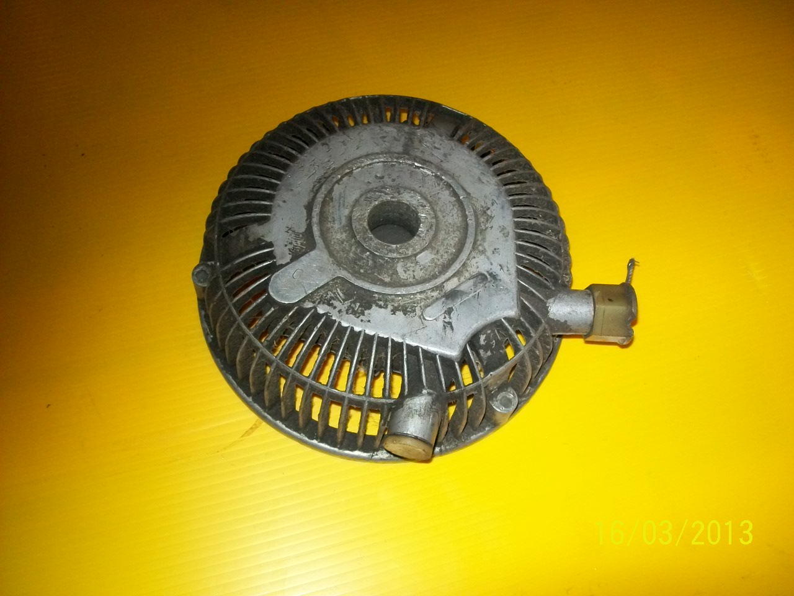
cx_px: 397
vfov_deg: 39.7
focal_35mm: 36
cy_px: 298
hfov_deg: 51.4
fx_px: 826
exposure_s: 1/125
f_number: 2.7
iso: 200
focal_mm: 6
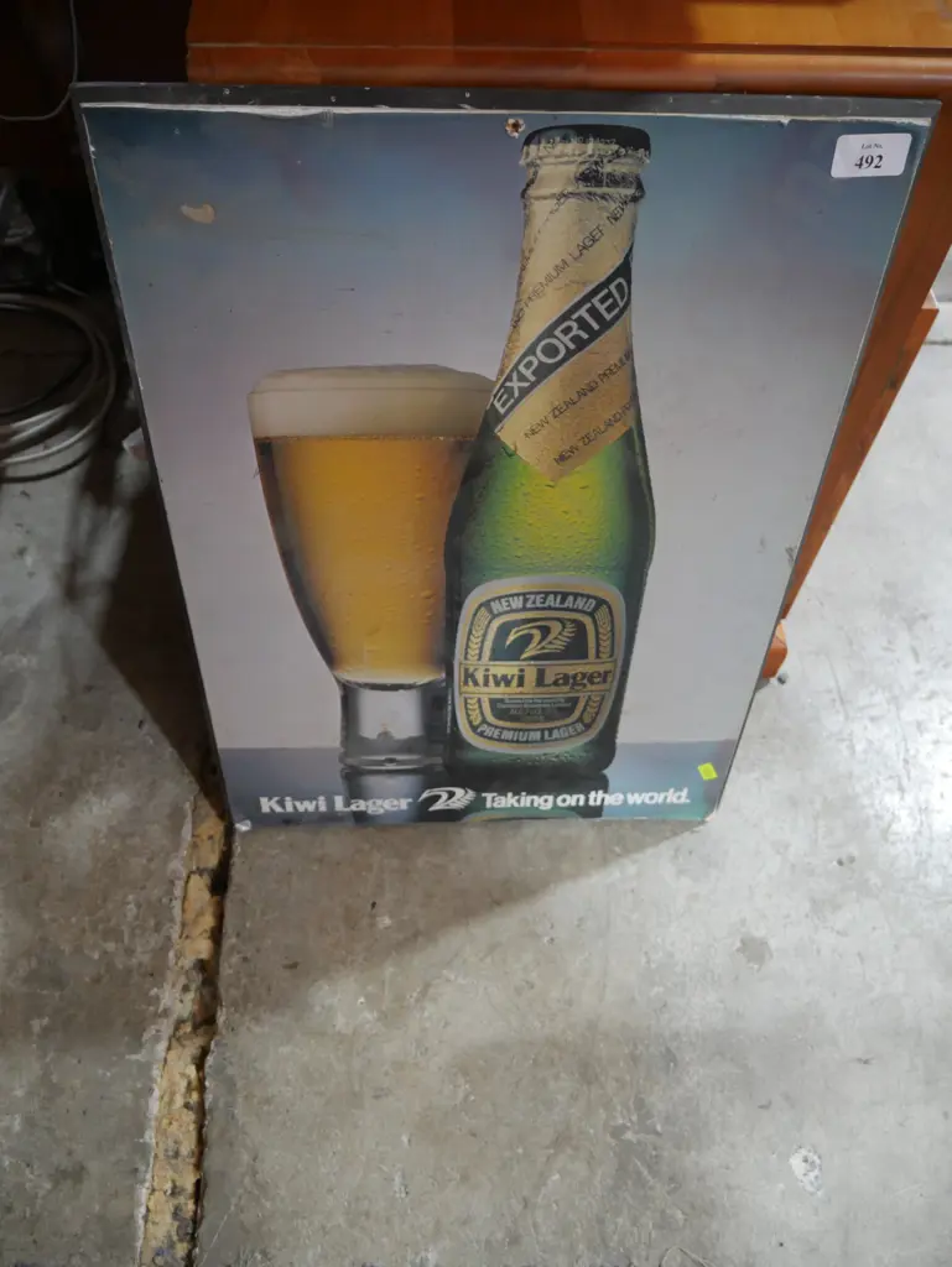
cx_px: 476
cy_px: 634
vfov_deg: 63.4
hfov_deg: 49.8
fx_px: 1026
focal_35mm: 28
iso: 800
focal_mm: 14
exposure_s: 1/60
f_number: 3.5
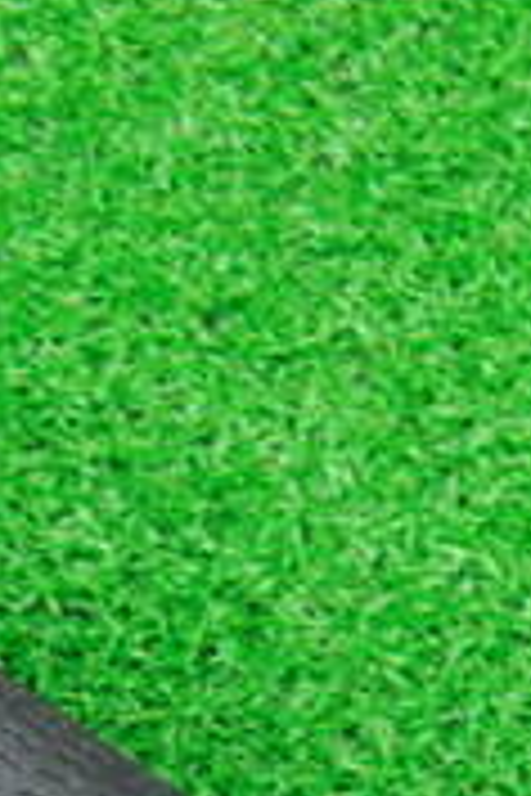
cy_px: 836
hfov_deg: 9.8
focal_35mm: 139
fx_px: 3075
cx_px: 27
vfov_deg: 14.5
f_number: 3.6
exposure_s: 1/20
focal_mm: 6.42
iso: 400
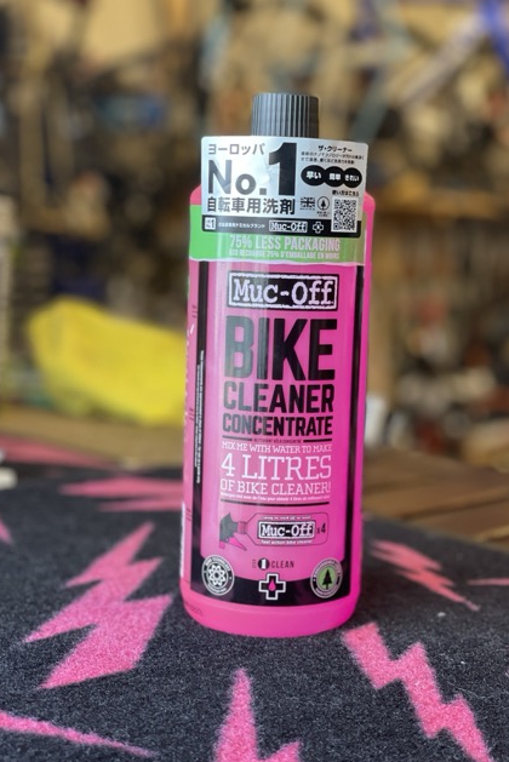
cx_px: 279
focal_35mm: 55
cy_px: 378
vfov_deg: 36.2
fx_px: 1165
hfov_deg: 24.6
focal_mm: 6
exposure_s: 1/120
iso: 160
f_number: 2
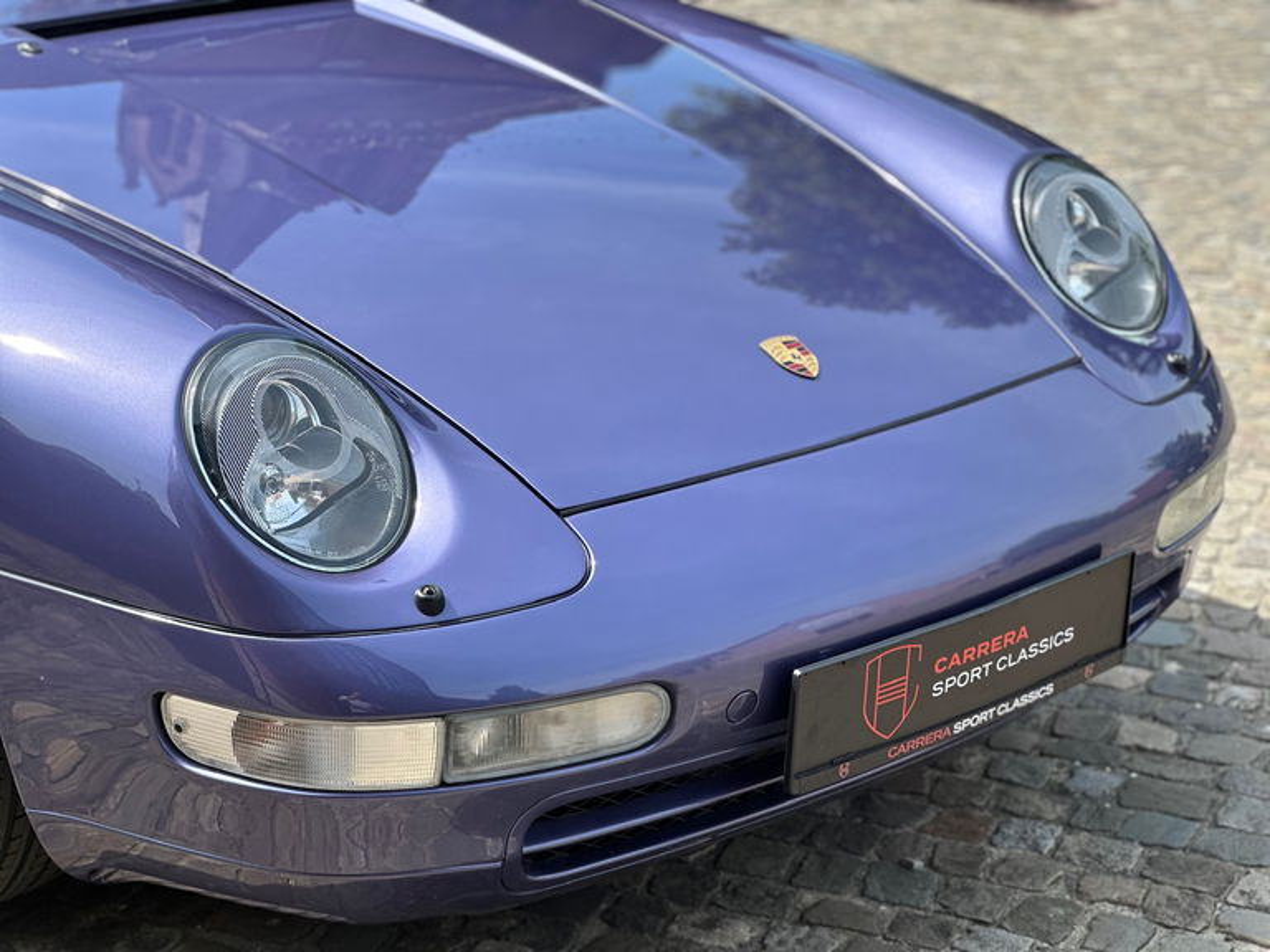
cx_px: 635
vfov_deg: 19.1
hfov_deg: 25.3
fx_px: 2825
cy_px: 476
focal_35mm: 77
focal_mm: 9
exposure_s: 1/190
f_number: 2.8
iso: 25
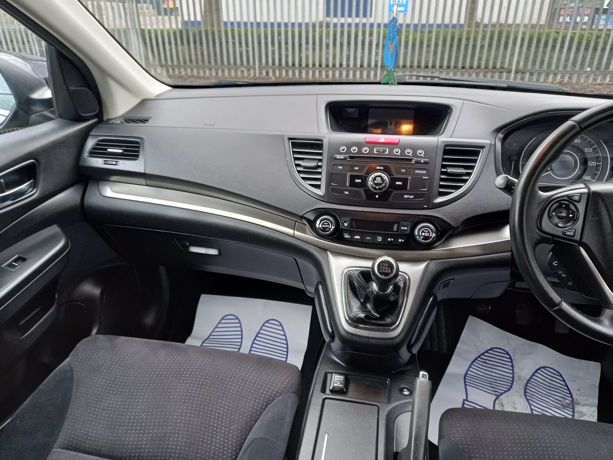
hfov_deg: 69.4
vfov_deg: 54.9
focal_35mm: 25
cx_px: 306
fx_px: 443
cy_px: 230
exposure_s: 1/30
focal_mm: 4.6
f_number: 2
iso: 200
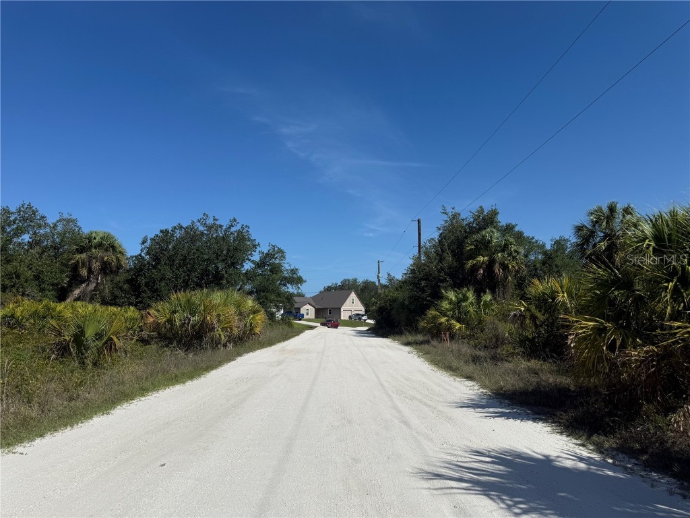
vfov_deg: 56.8
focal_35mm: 24
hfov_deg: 71.6
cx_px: 345
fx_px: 478
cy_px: 259
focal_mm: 6.76
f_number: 1.78
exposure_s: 1/9091
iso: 80
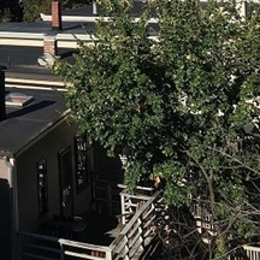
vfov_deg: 17.7
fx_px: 773
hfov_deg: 18.1
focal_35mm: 91
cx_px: -57
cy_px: -90
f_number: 2.2
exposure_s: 1/1709
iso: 25
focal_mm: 4.15
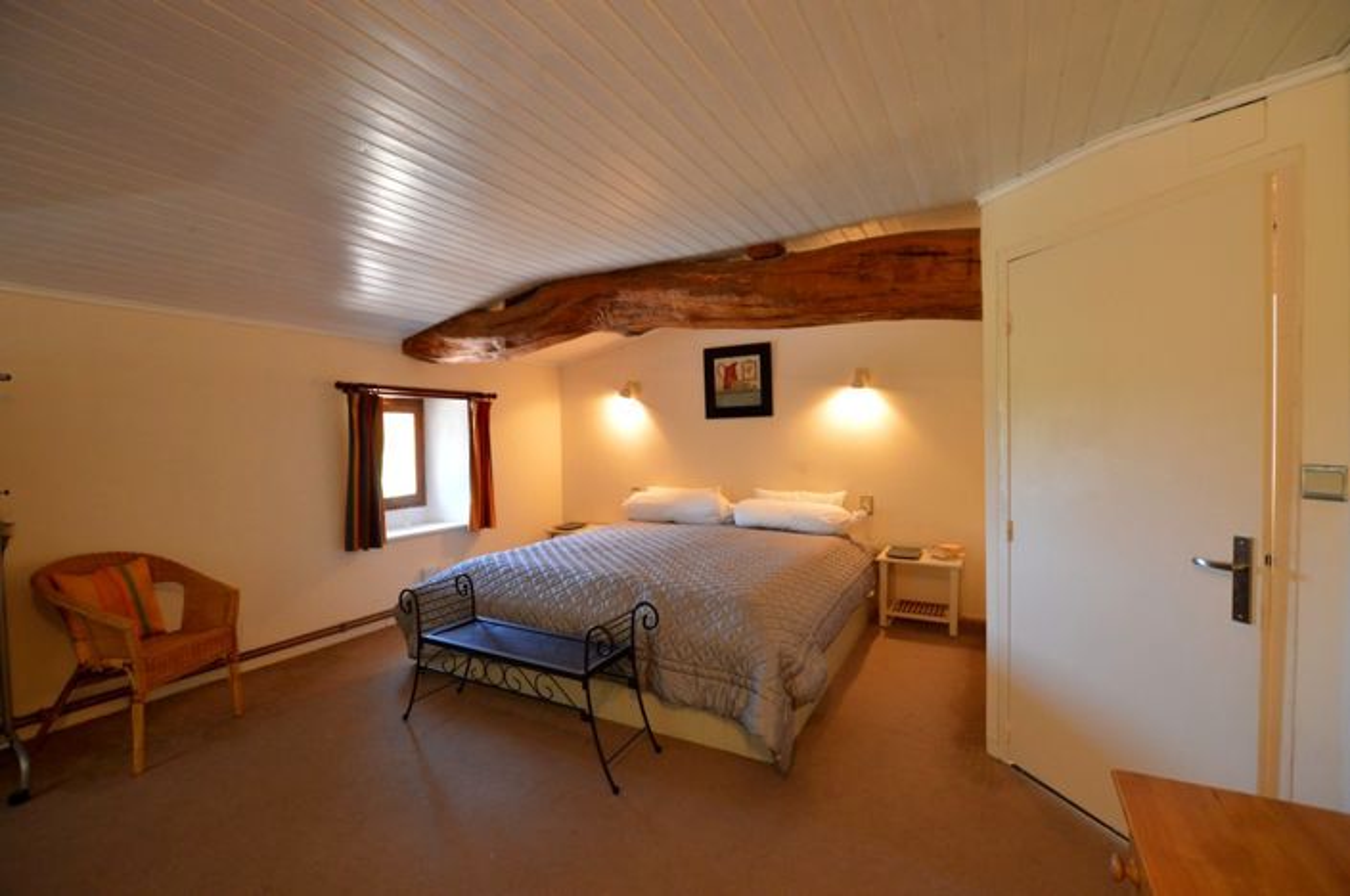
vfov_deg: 77.2
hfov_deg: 100.5
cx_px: 675
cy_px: 448
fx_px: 562
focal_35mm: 15
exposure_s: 1/60
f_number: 3.5
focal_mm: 10
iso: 1000
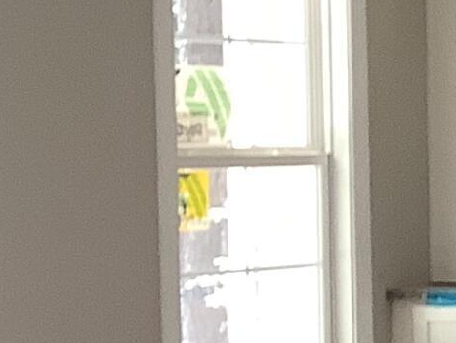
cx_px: 1101
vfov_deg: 7.5
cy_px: 280
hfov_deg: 9.0
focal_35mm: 199
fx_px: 2623
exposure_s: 1/100
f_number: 2.4
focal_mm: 3.3
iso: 80
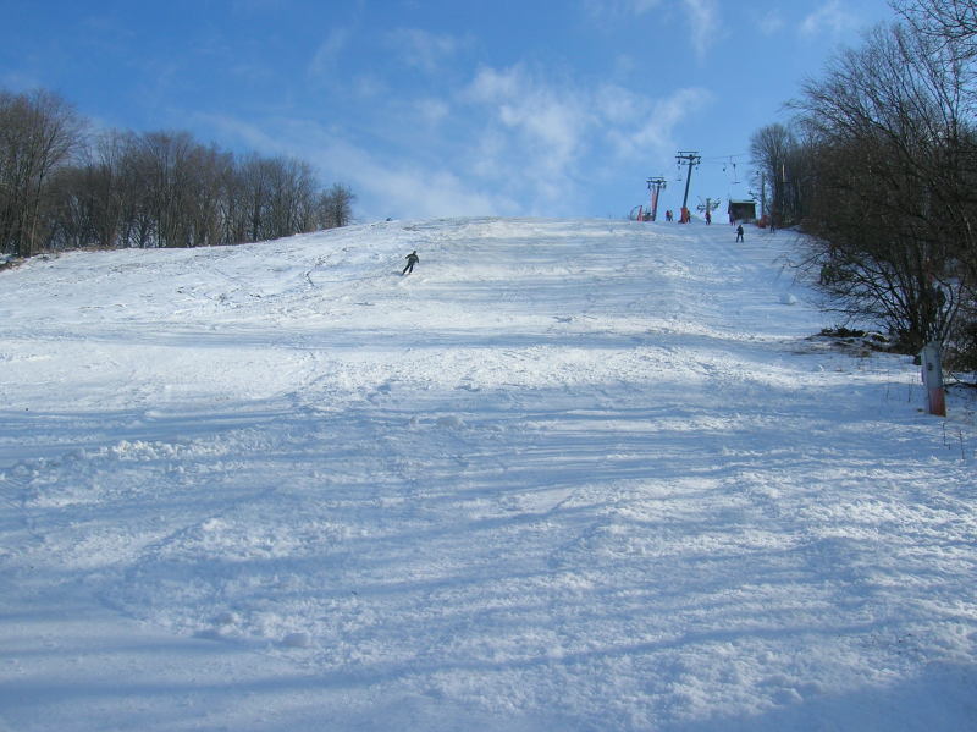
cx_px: 488
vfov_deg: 41.8
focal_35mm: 34
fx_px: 959
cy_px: 366
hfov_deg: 54.0
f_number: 4.9
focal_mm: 5.7
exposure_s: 1/560
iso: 50
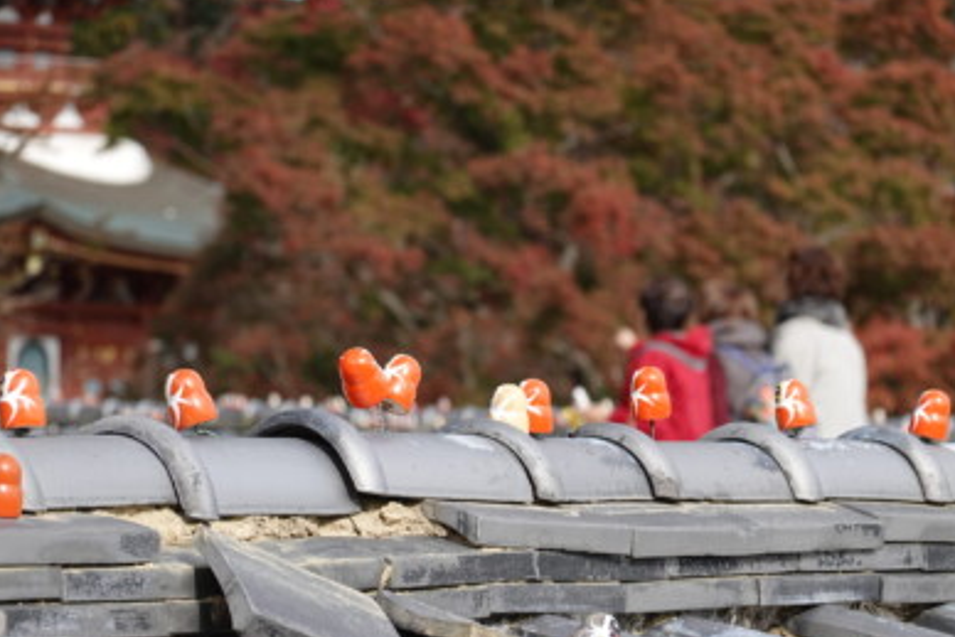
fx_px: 6156
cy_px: 295
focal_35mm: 232
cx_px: 431
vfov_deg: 5.9
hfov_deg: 8.9
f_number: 4.5
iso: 125
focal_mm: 72
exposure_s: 1/320
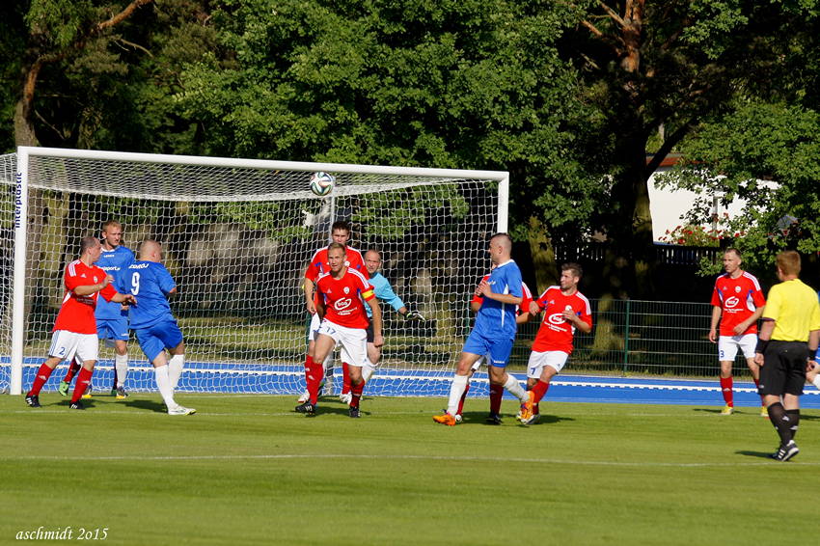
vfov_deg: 5.1
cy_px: 273
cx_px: 410
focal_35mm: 270
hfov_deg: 7.6
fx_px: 6147
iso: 200
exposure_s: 1/1250
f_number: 5.6
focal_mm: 180
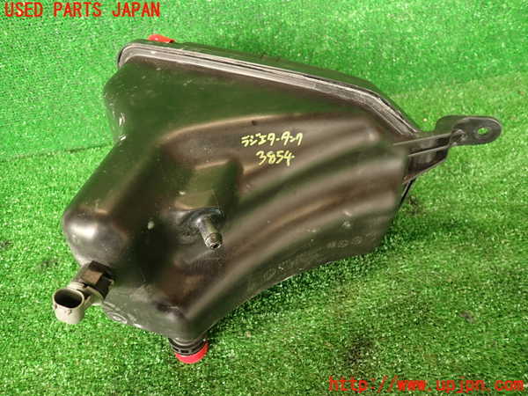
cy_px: 198
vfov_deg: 54.9
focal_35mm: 25
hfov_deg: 69.4
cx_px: 264
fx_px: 381
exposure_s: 1/40
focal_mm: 4.5
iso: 200
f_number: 2
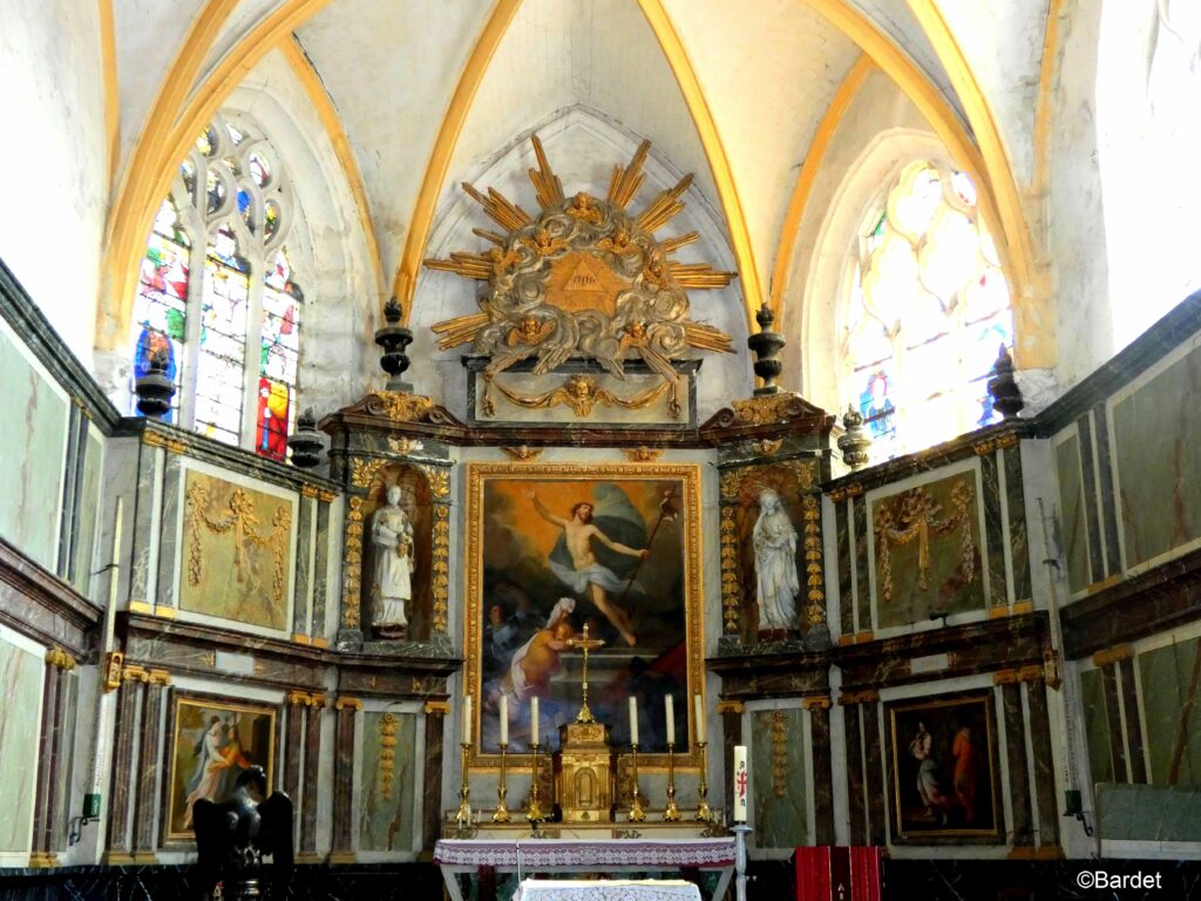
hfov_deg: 43.9
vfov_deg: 33.6
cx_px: 600
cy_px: 450
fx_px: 1492
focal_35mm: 43
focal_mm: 7.8
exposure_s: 1/60
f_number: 3.7
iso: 640
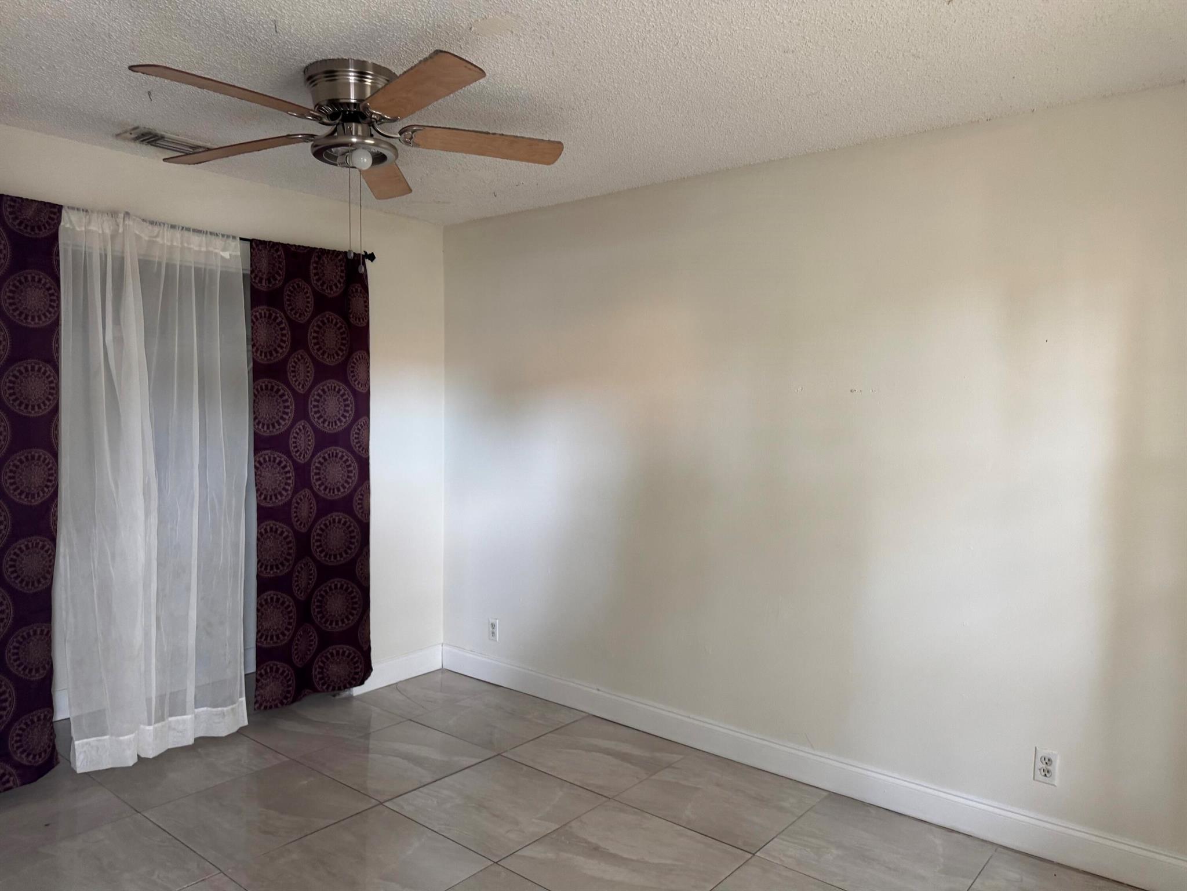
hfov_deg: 71.6
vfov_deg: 56.8
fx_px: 823
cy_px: 446
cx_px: 594
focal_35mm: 24
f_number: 1.78
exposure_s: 1/60
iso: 250
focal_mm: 6.76
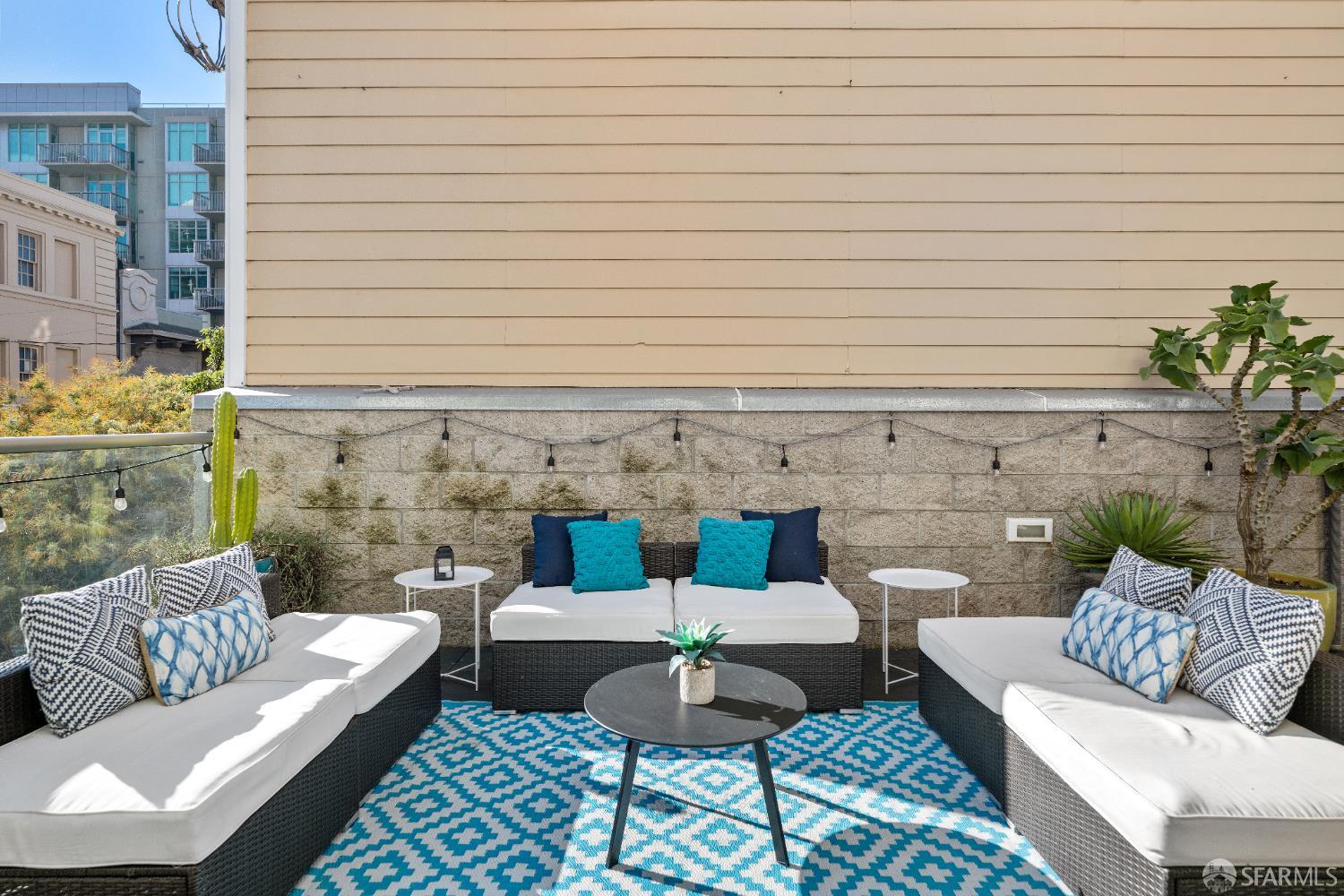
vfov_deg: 63.2
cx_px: 672
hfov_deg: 85.4
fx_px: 728
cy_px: 448
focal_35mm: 20
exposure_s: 1/320
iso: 400
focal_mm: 19.5
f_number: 6.3
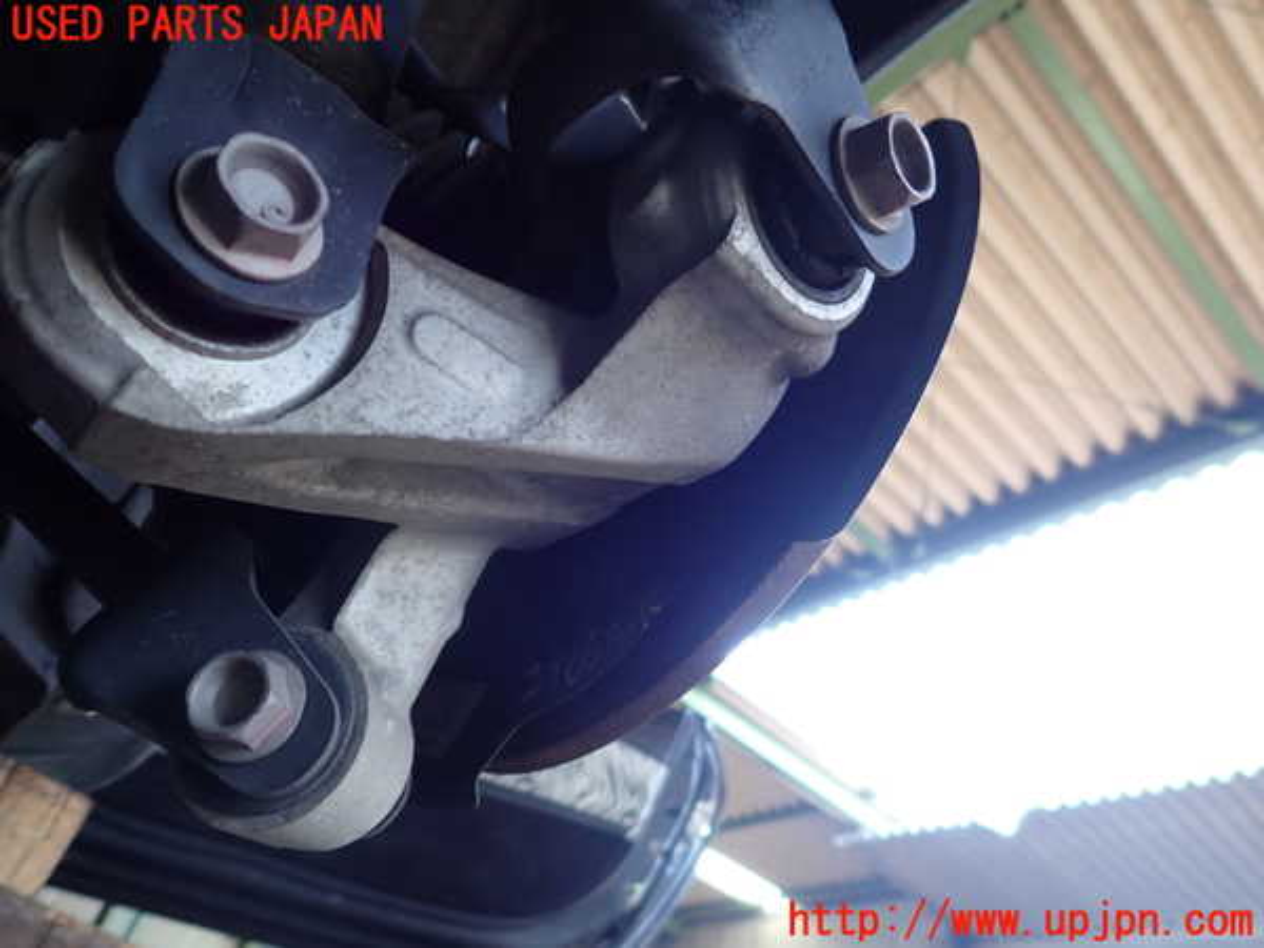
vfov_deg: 54.9
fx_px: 913
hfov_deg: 69.4
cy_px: 474
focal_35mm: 25
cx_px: 632
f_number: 2
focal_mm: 4.5
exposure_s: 1/100
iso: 200
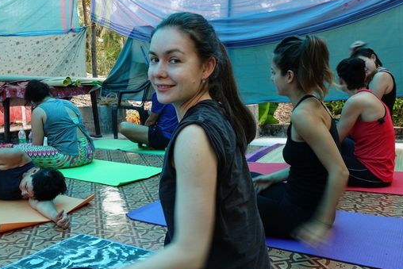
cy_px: 127
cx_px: 164
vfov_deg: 38.9
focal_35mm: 34
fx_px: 381
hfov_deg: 55.4
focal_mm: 8.8
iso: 160
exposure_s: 1/30
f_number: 5.6
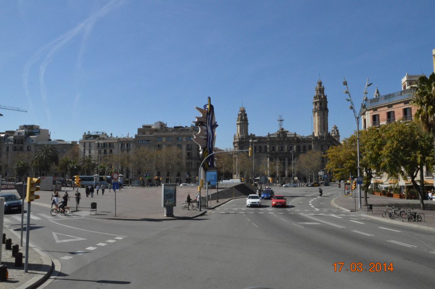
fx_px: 326
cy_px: 144
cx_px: 218
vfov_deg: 47.9
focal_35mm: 27
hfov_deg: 67.4
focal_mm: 18
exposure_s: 1/1600
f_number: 20
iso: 3200
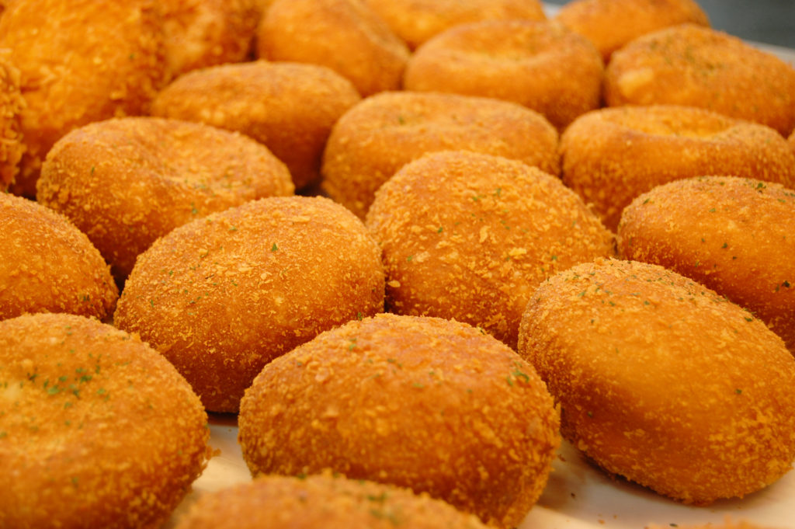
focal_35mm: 72
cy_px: 264
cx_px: 398
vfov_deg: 18.9
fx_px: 1589
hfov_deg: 28.1
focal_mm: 48
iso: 400
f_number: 5.6
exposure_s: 1/60
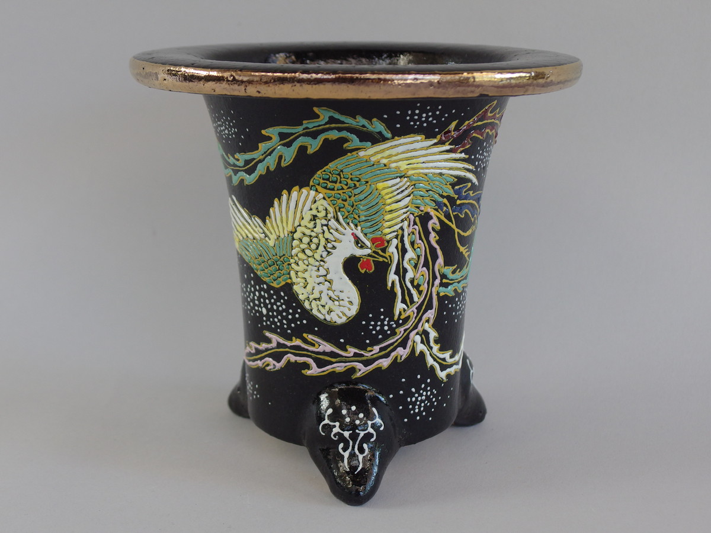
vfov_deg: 26.1
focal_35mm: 56
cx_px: 356
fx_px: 1150
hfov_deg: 34.3
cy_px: 266
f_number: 2.8
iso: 200
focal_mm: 12
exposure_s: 1/80
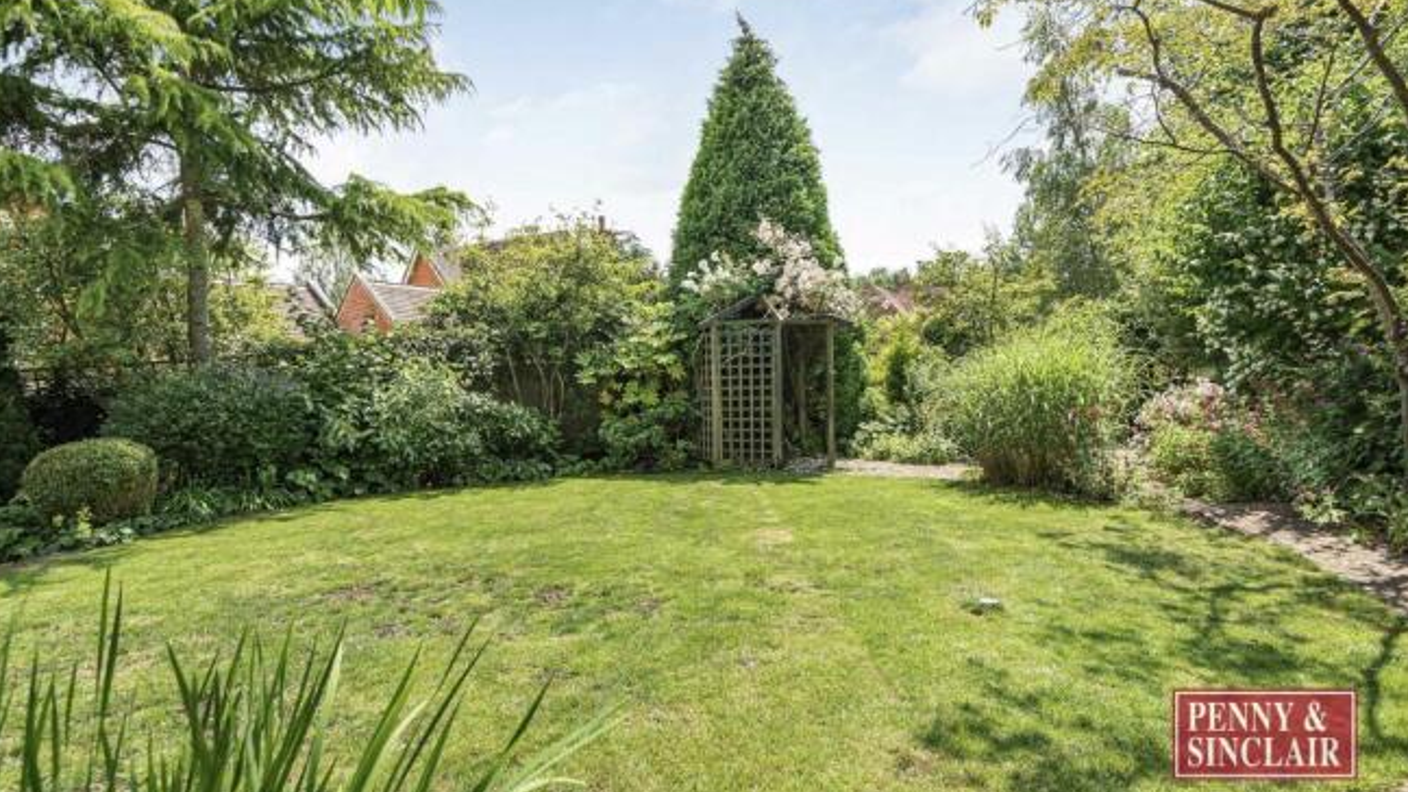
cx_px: 703
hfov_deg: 92.7
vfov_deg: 60.8
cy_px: 343
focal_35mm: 18
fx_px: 672
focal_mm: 17
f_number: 8
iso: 500
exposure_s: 1/1000
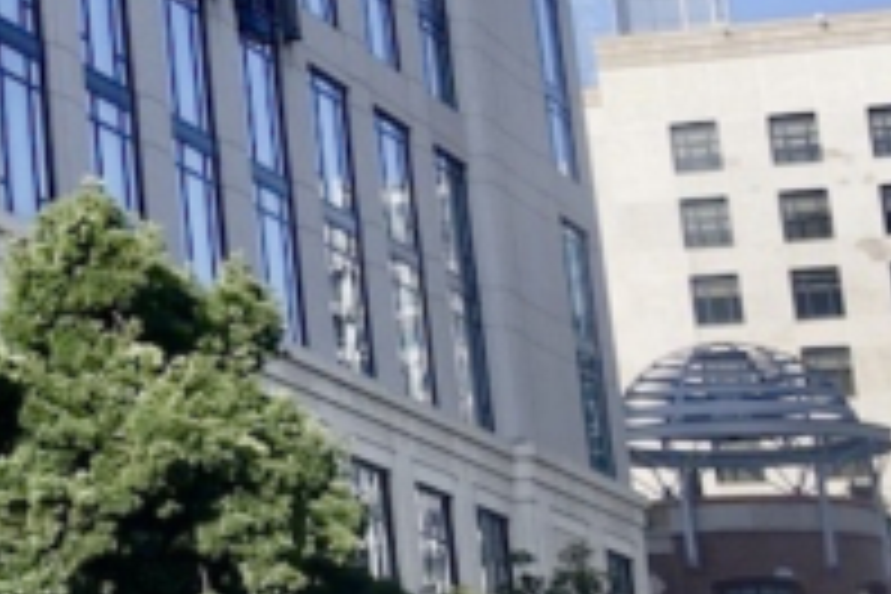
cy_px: -520
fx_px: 3984
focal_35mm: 161
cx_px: -1166
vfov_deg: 8.2
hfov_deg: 11.0
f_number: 4
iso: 125
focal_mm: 11.33
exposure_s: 1/160
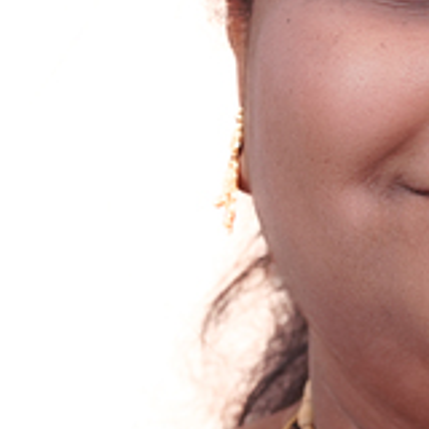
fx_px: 4665
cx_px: 528
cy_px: 312
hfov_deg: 5.2
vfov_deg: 5.3
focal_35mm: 333
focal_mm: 62.7
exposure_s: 1/160
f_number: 7.1
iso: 500
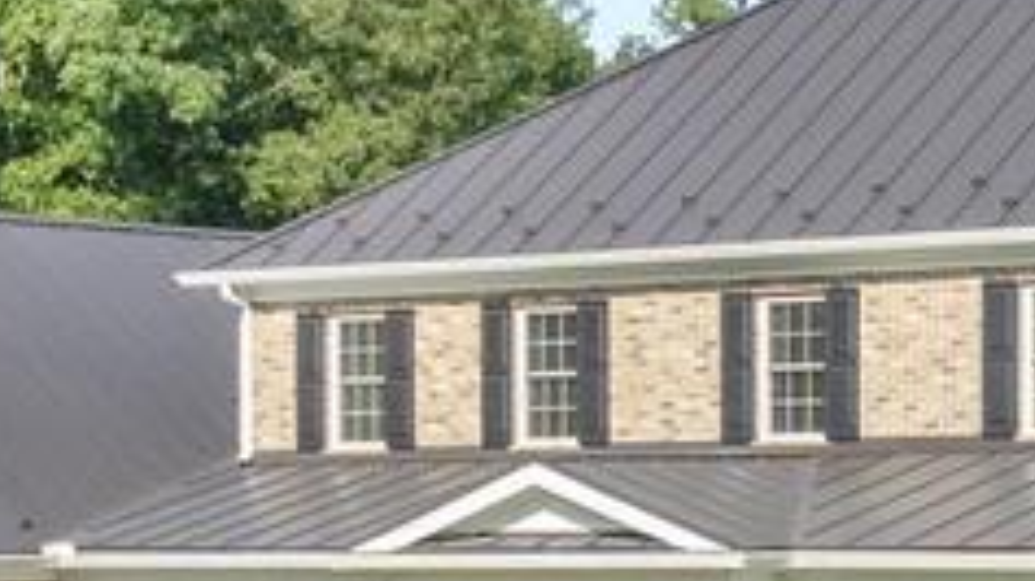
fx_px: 3840
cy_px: 719
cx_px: 576
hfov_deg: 15.3
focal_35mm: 140
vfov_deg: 8.5
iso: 110
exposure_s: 1/1600
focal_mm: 8.38
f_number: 2.8
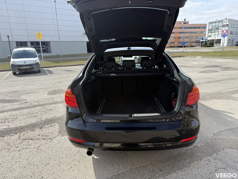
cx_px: 119
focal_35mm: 24
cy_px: 90
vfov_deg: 56.8
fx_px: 165
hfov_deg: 71.6
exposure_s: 1/2445
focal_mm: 6.76
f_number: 1.78
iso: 80
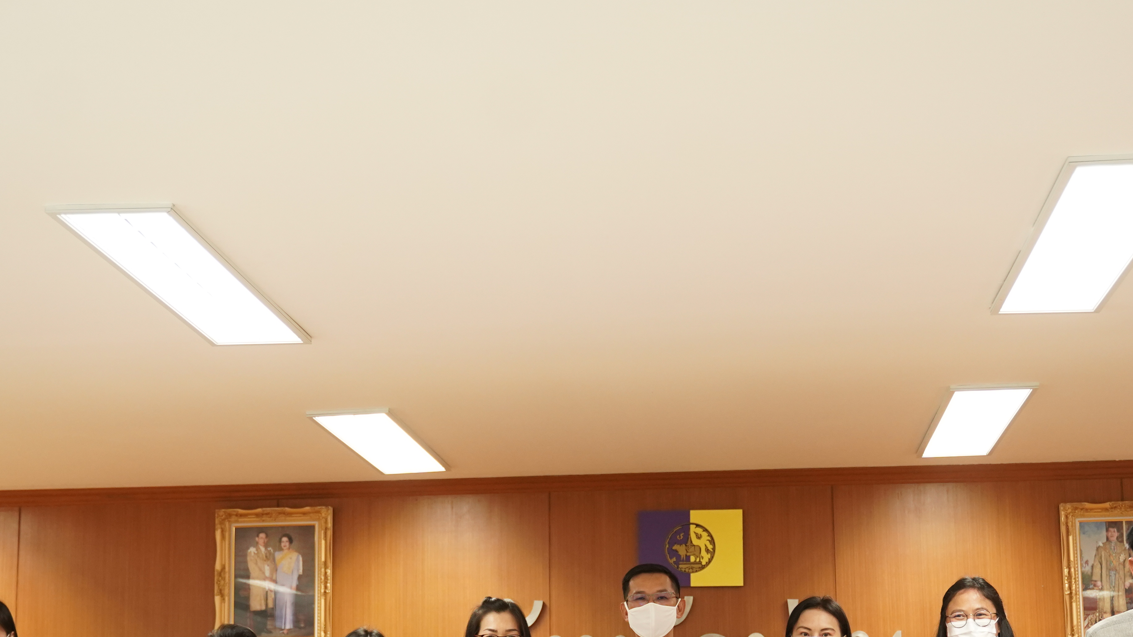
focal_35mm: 55
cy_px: 546
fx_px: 1652
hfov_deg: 37.8
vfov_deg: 21.4
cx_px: 566
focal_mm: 32
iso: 2500
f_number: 2.8
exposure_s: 1/320
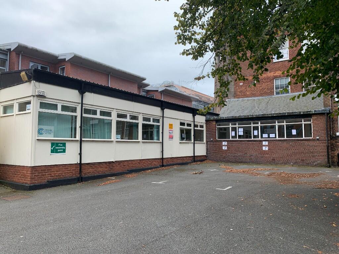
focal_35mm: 26
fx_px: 255
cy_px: 127
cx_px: 170
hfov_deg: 67.3
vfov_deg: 53.1
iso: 25
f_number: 1.8
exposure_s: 1/280
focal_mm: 4.25
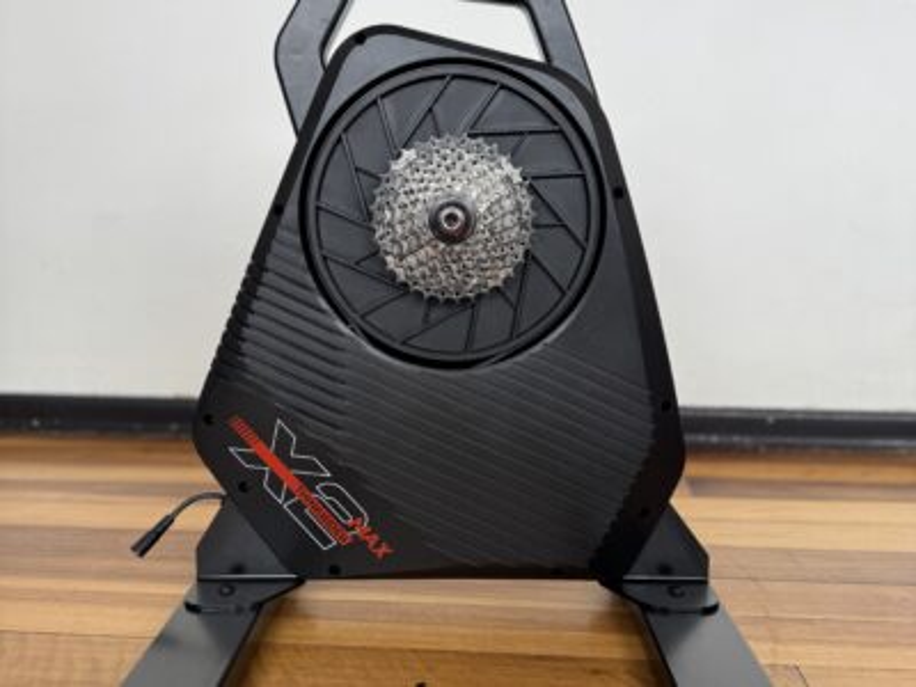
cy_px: 344
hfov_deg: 71.6
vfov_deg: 56.8
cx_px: 458
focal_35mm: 24
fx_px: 635
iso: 64
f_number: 1.78
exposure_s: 1/227
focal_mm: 6.76
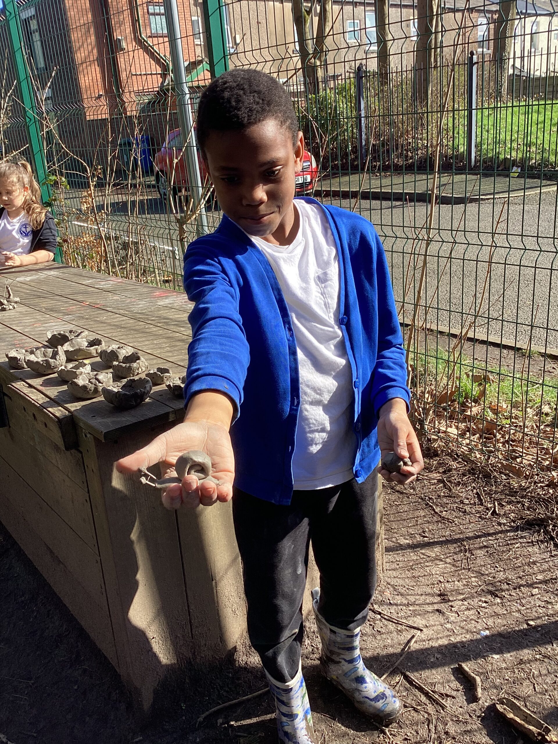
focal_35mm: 31
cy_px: 372
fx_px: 666
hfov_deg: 45.4
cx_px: 279
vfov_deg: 58.4
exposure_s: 1/305
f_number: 2.4
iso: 25
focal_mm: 3.3
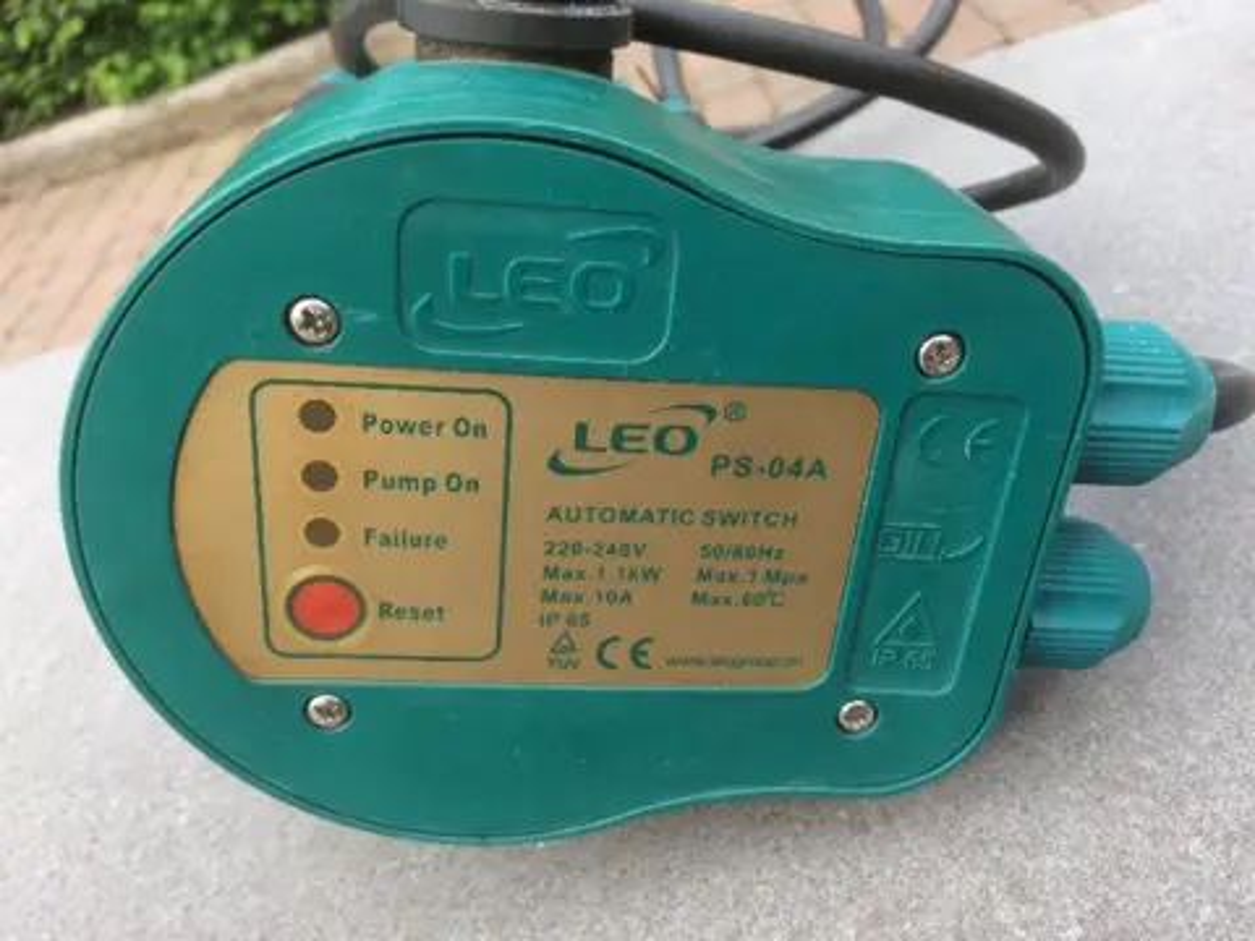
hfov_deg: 61.7
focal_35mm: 29
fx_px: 1051
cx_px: 628
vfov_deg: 48.2
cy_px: 470
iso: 40
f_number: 2.2
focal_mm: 4.15
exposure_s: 1/100
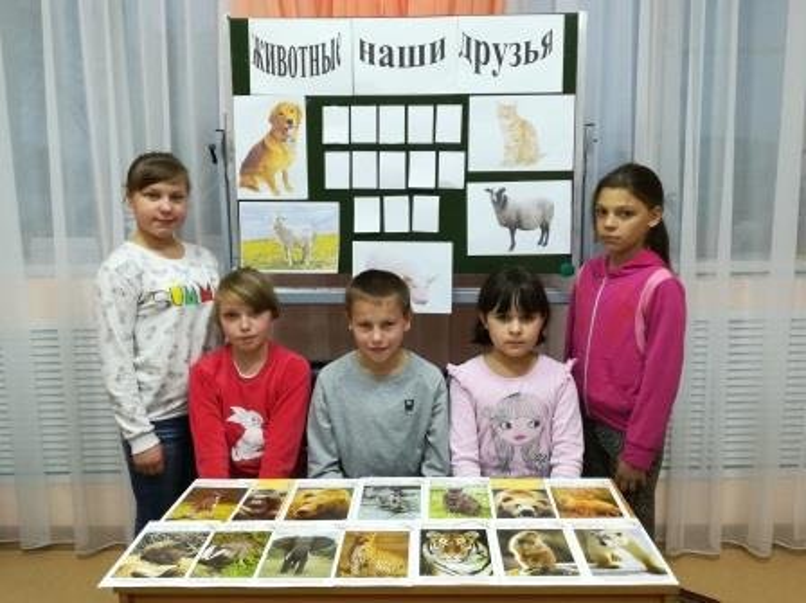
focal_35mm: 26
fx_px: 605
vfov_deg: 53.0
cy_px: 302
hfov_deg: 67.4
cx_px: 403
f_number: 2.2
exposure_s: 1/33.3
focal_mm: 3.83
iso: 160
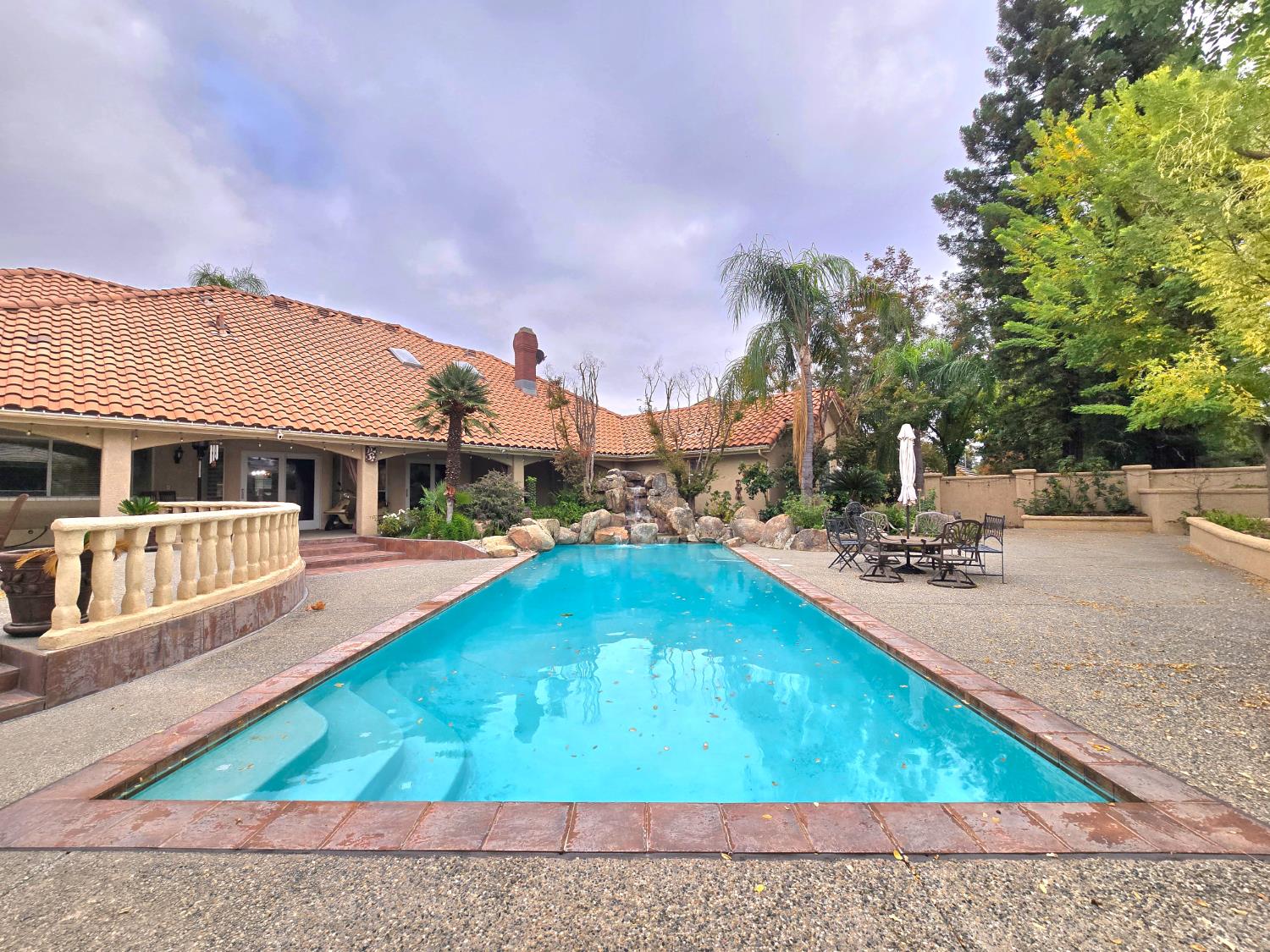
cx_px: 635
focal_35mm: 13
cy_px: 476
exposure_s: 1/667
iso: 50
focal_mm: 2.2
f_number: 2.2
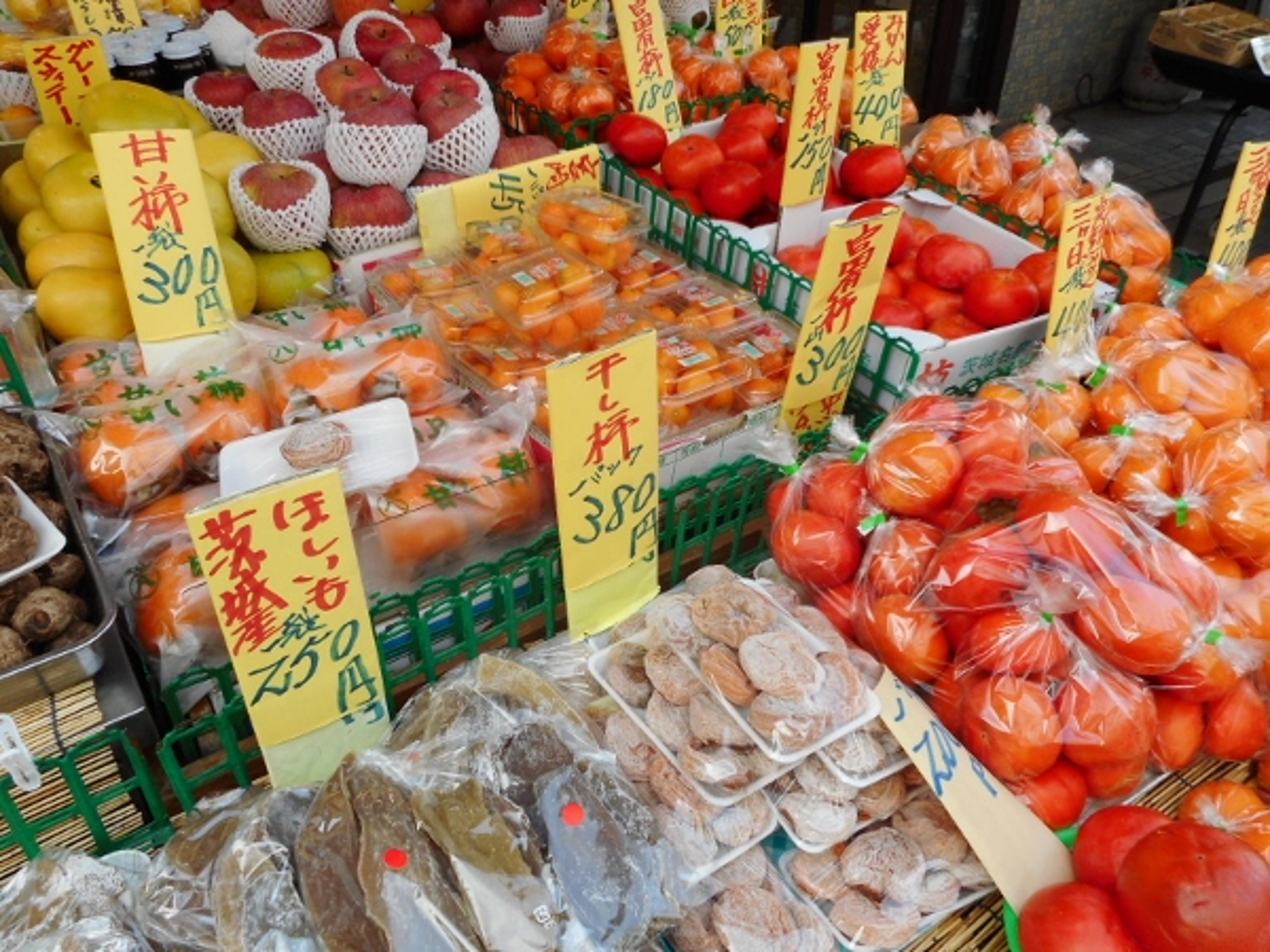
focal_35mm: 25
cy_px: 476
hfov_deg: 69.4
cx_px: 635
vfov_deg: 54.9
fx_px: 917
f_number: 3.7
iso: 80
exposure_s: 1/50
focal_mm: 4.5
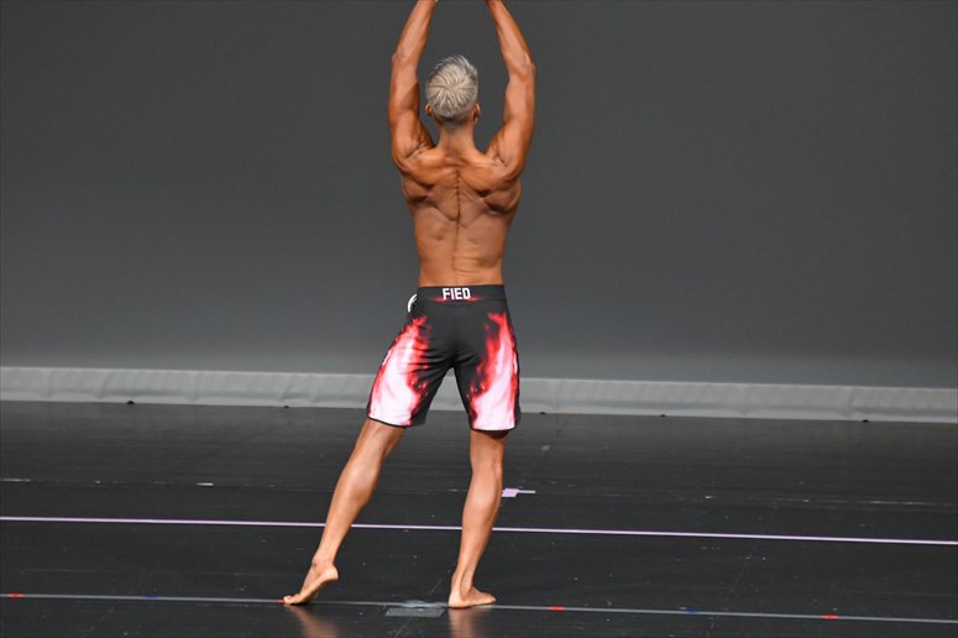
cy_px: 319
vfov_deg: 4.4
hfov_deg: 6.5
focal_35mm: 315
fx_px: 8379
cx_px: 479
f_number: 5.6
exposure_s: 1/400
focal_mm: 210
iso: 4000
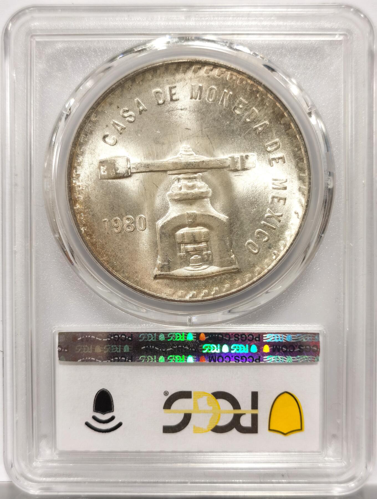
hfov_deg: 27.2
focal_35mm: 54
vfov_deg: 35.5
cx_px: 188
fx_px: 780
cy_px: 250
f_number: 16
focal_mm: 5.56
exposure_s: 1/100
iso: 100
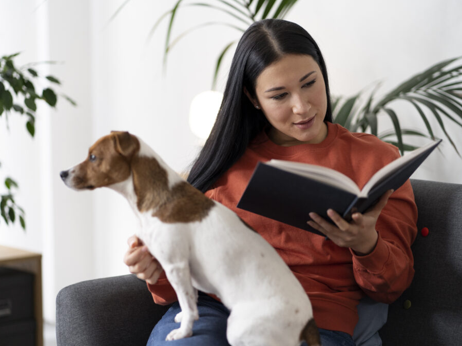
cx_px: 218
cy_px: 174
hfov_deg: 21.1
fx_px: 1241
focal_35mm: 93
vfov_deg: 15.9
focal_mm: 85
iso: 500
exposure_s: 1/125
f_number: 1.8
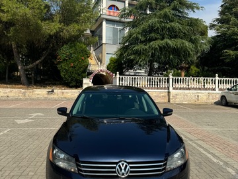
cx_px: 119
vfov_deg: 56.8
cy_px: 90
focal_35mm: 24
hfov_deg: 71.6
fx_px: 165
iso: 80
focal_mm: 6.76
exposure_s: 1/4950
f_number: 1.78
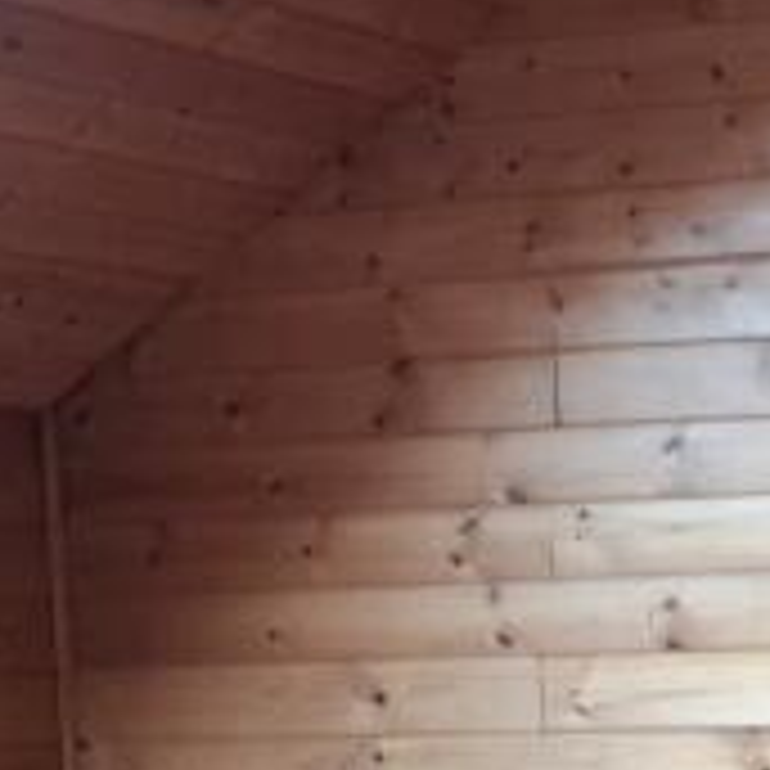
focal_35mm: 122
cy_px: 793
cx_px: 1463
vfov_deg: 14.1
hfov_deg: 12.8
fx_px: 3070
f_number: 1.8
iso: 200
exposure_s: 1/100
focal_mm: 5.54
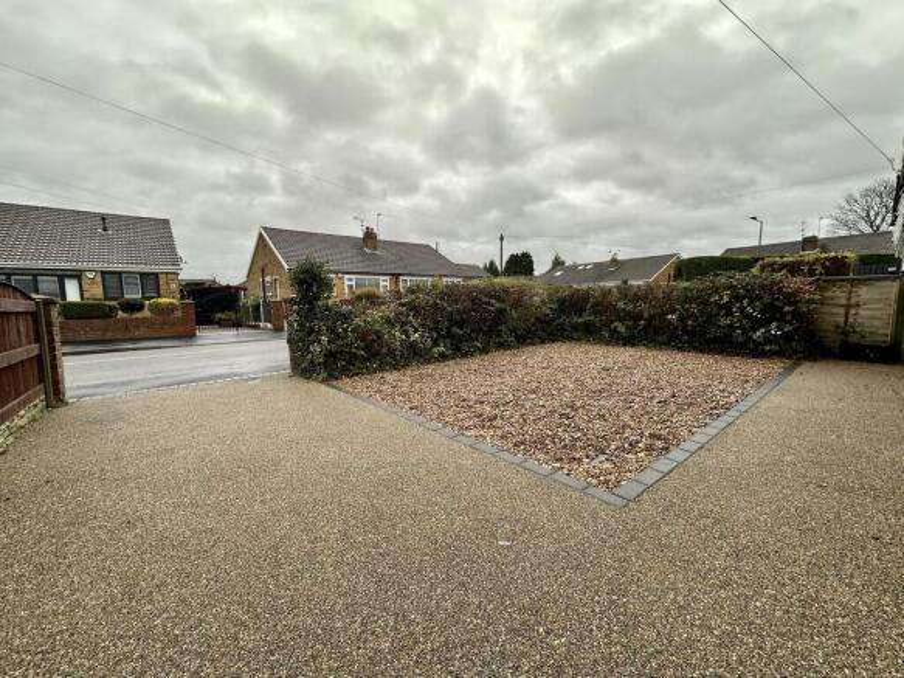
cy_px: 339
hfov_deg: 102.1
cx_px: 452
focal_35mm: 14
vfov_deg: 85.7
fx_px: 366
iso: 40
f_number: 2.2
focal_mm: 2.22
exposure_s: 1/169
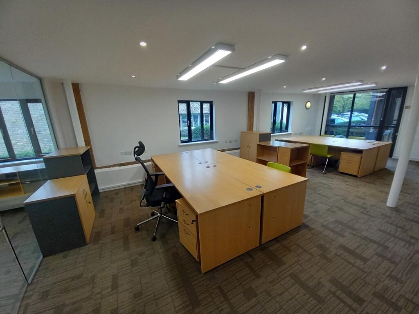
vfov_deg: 89.9
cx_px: 210
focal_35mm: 13
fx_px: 157
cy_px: 157
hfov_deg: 106.2
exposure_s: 1/50
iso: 100
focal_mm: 1.13
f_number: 2.2
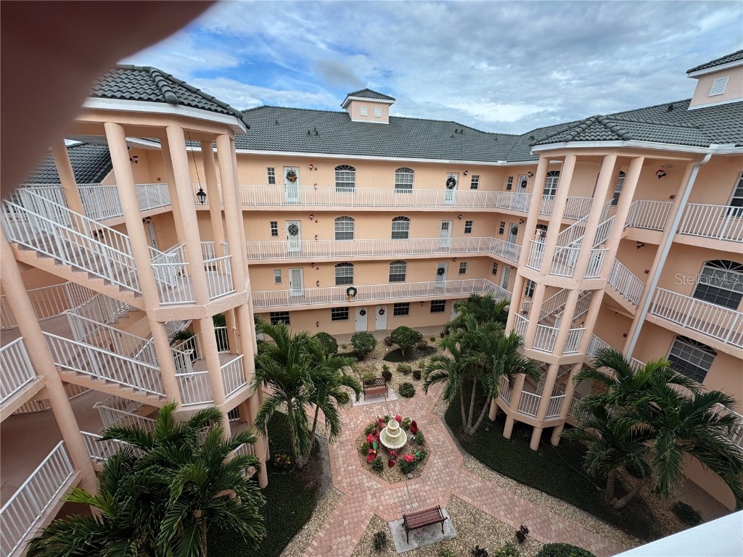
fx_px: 300
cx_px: 372
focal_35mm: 14
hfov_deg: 102.1
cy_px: 278
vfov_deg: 85.7
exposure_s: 1/693
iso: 50
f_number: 2.2
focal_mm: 2.22
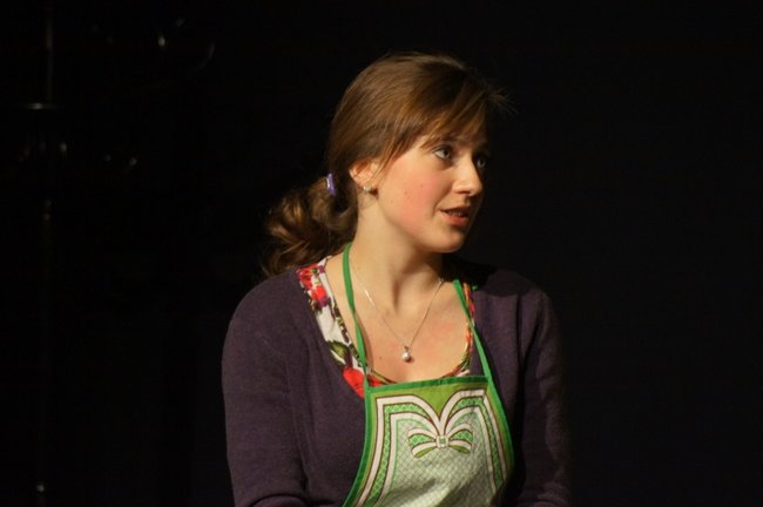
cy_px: 254
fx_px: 6669
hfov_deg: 6.5
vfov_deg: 4.4
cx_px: 382
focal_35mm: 315
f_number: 5.6
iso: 1600
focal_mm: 210
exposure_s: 1/50
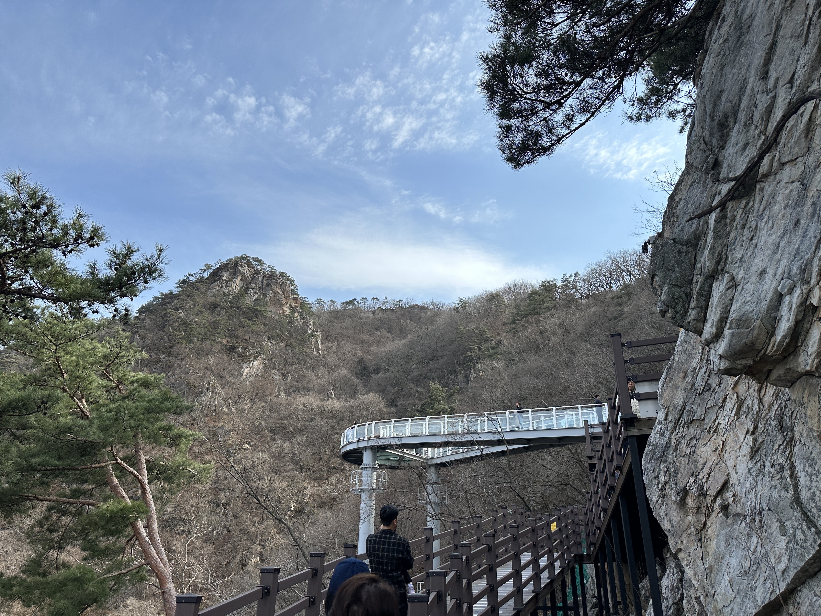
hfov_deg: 71.6
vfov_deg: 56.8
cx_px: 410
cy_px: 308
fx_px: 569
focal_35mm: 24
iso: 80
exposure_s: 1/3597
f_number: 1.78
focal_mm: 6.86
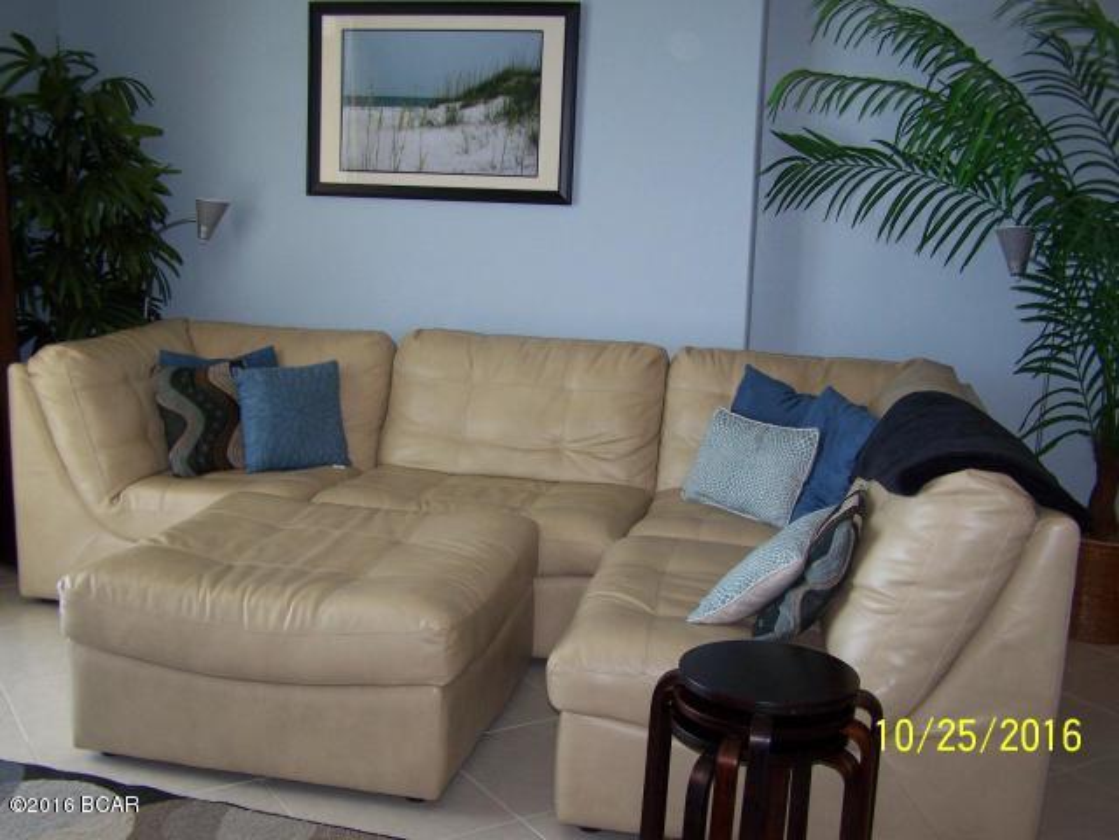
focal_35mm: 38
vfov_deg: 37.7
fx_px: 1228
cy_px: 420
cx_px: 560
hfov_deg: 49.0
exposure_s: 1/60
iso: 80
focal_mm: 6.3
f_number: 2.8
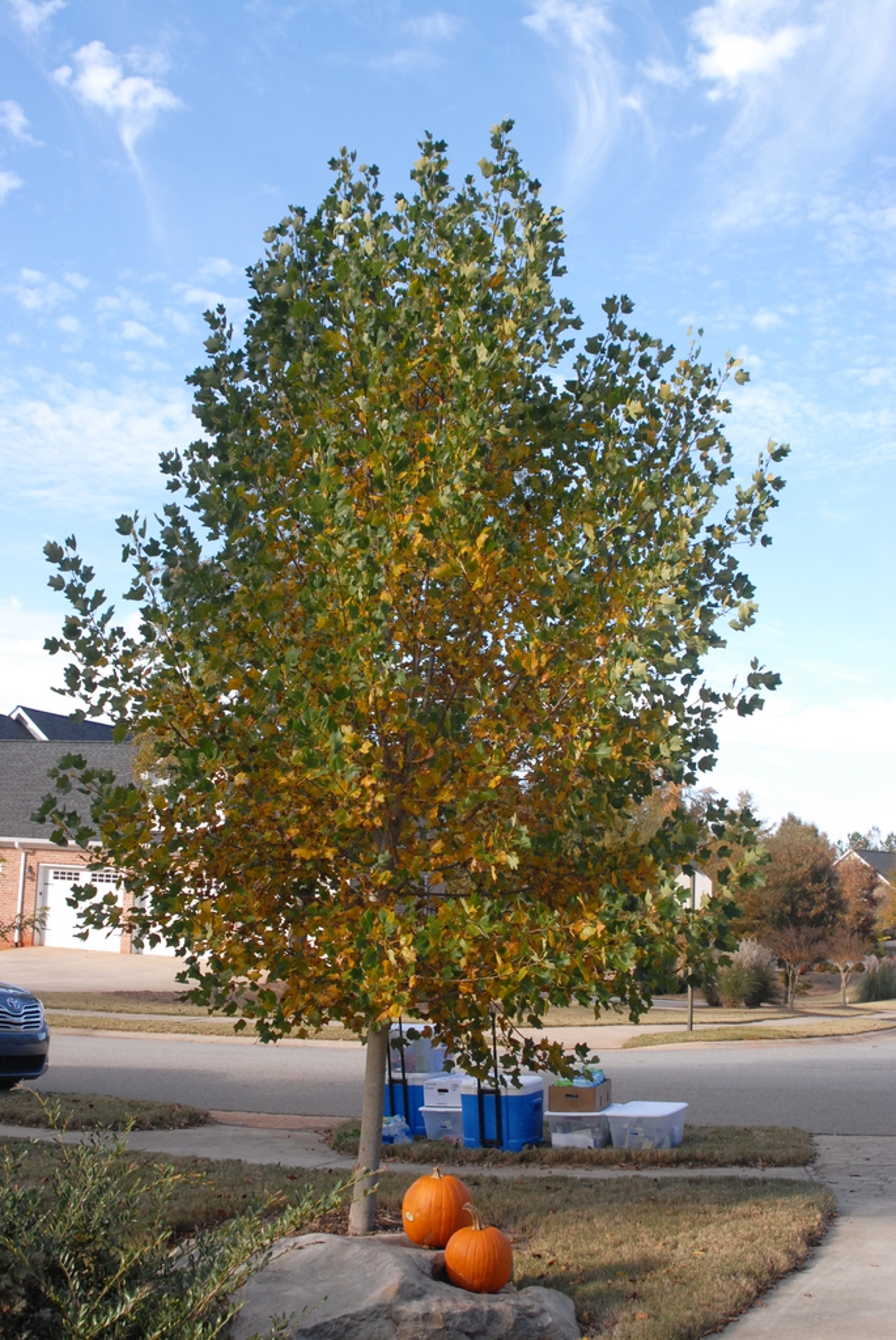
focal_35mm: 42
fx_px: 1564
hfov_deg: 32.0
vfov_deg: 46.4
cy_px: 670
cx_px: 448
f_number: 8
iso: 400
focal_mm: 28
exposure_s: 1/200
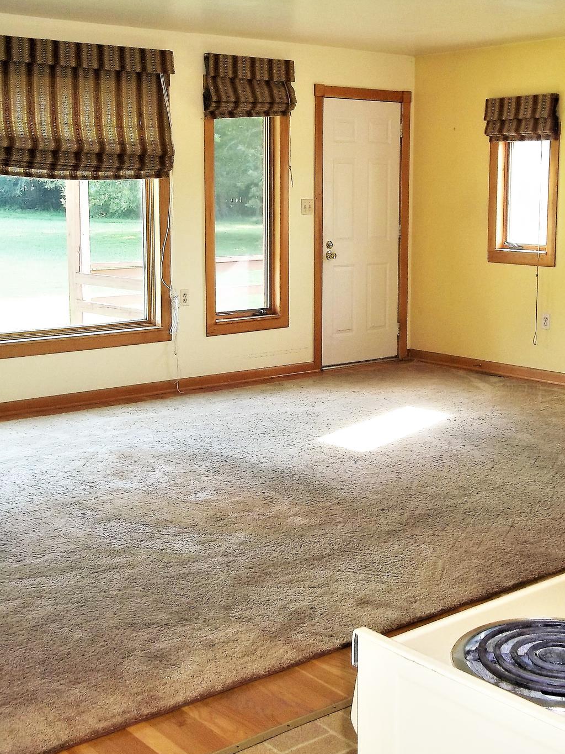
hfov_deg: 30.3
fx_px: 1044
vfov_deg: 39.6
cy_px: 350
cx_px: 291
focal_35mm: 48
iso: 80
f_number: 2.9
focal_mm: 5.7
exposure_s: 1/50
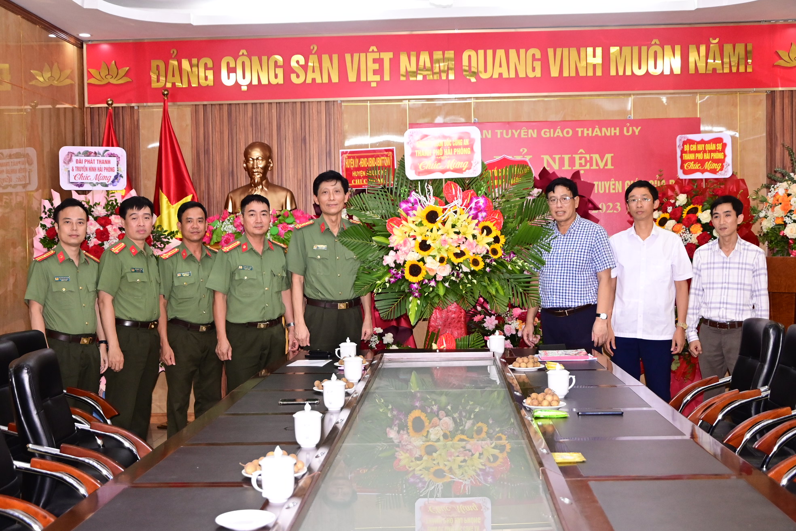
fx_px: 1061
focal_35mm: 48
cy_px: 266
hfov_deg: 41.1
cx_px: 398
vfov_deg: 28.1
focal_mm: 32
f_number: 4.2
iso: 2000
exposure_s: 1/250
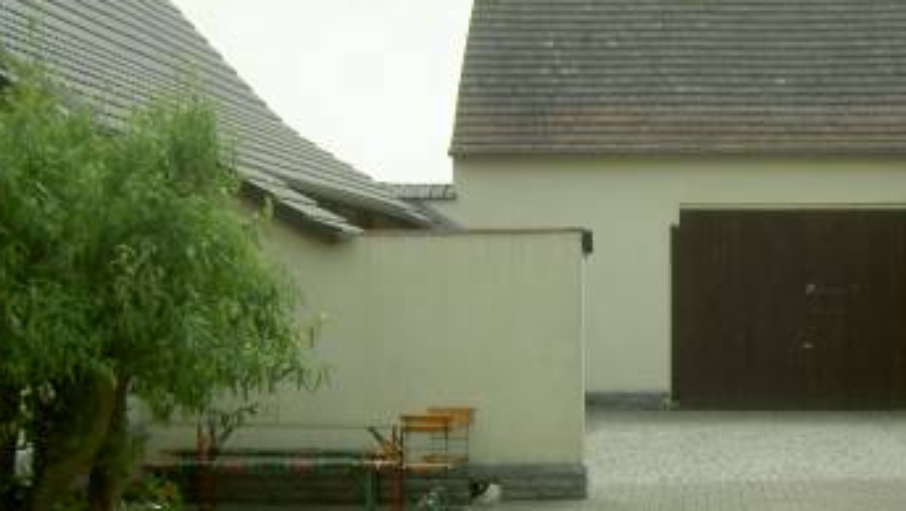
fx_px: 1899
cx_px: 722
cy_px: 474
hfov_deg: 26.4
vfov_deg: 15.1
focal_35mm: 79
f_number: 4.7
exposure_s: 1/200
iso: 50
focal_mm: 8
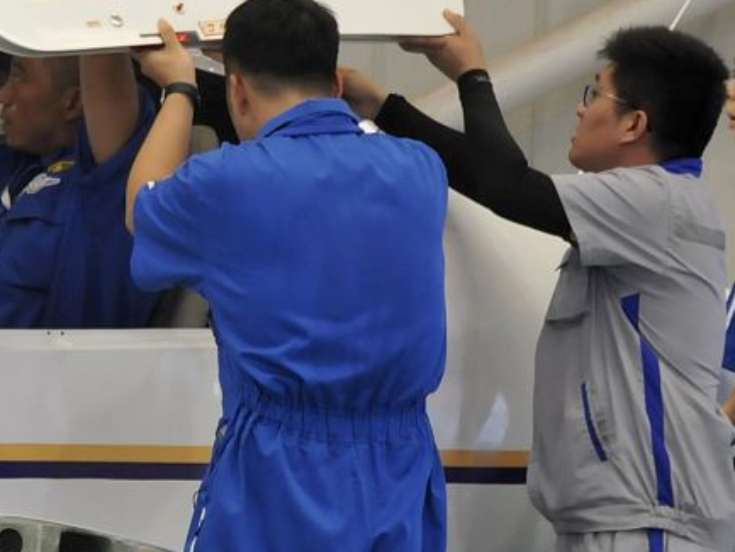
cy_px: 218
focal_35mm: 419
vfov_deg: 3.5
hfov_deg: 4.7
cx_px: 236
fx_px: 8906
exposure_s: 1/160
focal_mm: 105
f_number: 5.3
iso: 800
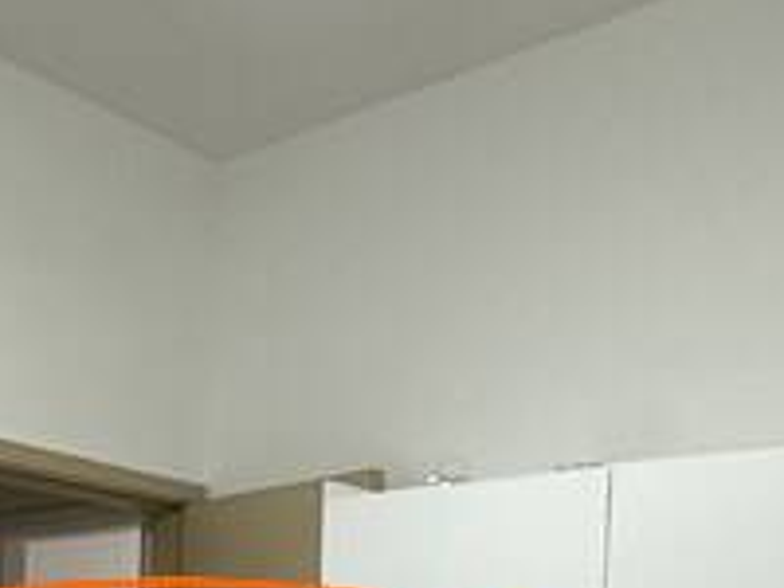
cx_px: 172
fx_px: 1268
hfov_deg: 33.5
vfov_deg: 22.5
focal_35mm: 56
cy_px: 823
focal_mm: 2.22
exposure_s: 1/60
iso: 200
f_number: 2.2
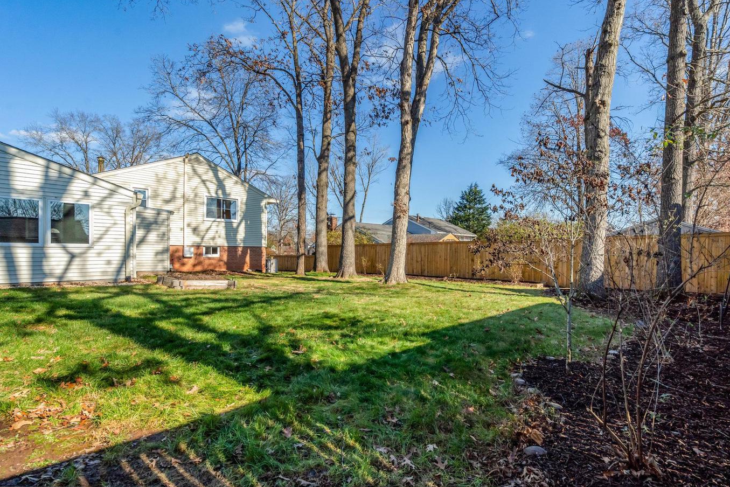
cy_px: 256
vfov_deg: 70.4
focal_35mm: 17
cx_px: 387
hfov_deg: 93.2
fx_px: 345
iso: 1250
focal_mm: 16
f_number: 8
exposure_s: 1/1600
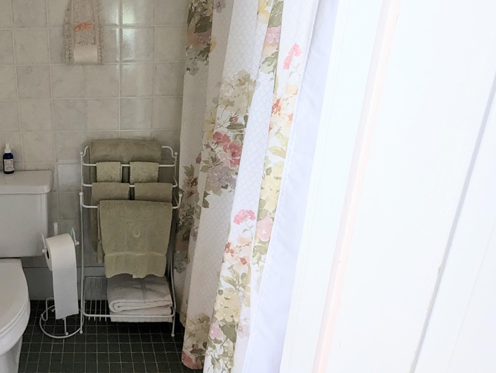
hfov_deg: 68.3
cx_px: 93
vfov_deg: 60.2
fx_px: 316
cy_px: 134
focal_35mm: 22
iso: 205
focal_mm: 1.95
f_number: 2.2
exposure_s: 1/31.6
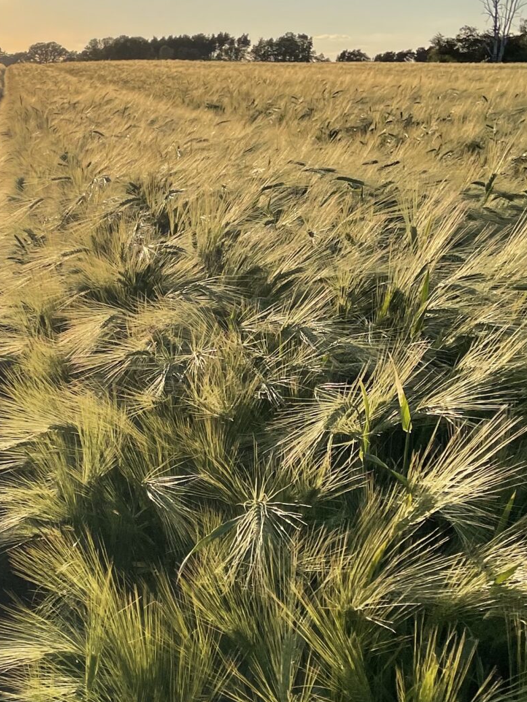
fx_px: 1299
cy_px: 383
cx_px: -73
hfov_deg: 21.6
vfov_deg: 30.2
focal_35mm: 64
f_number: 1.6
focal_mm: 4.2
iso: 32
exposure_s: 1/4132
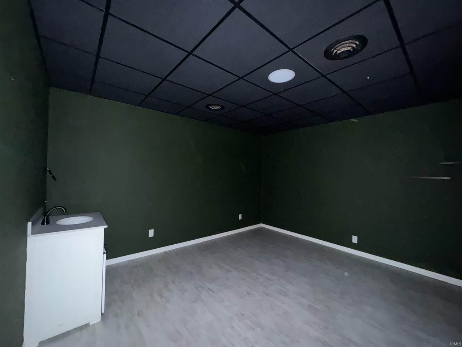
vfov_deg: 85.7
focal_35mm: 14
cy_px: 174
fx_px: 187
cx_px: 231
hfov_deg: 102.1
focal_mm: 2.22
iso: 1600
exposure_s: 1/16
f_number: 2.2
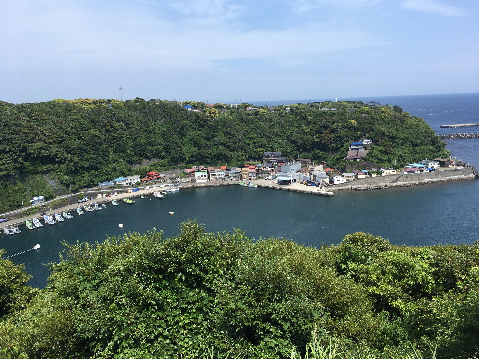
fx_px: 401
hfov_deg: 61.7
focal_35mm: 29
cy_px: 180
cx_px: 240
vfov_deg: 48.2
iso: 25
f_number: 2.2
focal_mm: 4.15
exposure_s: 1/1709
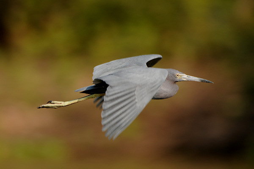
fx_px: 4233
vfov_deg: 2.3
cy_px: 84
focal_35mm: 600
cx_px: 127
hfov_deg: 3.4
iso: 200
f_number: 5
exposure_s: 1/500
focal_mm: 400
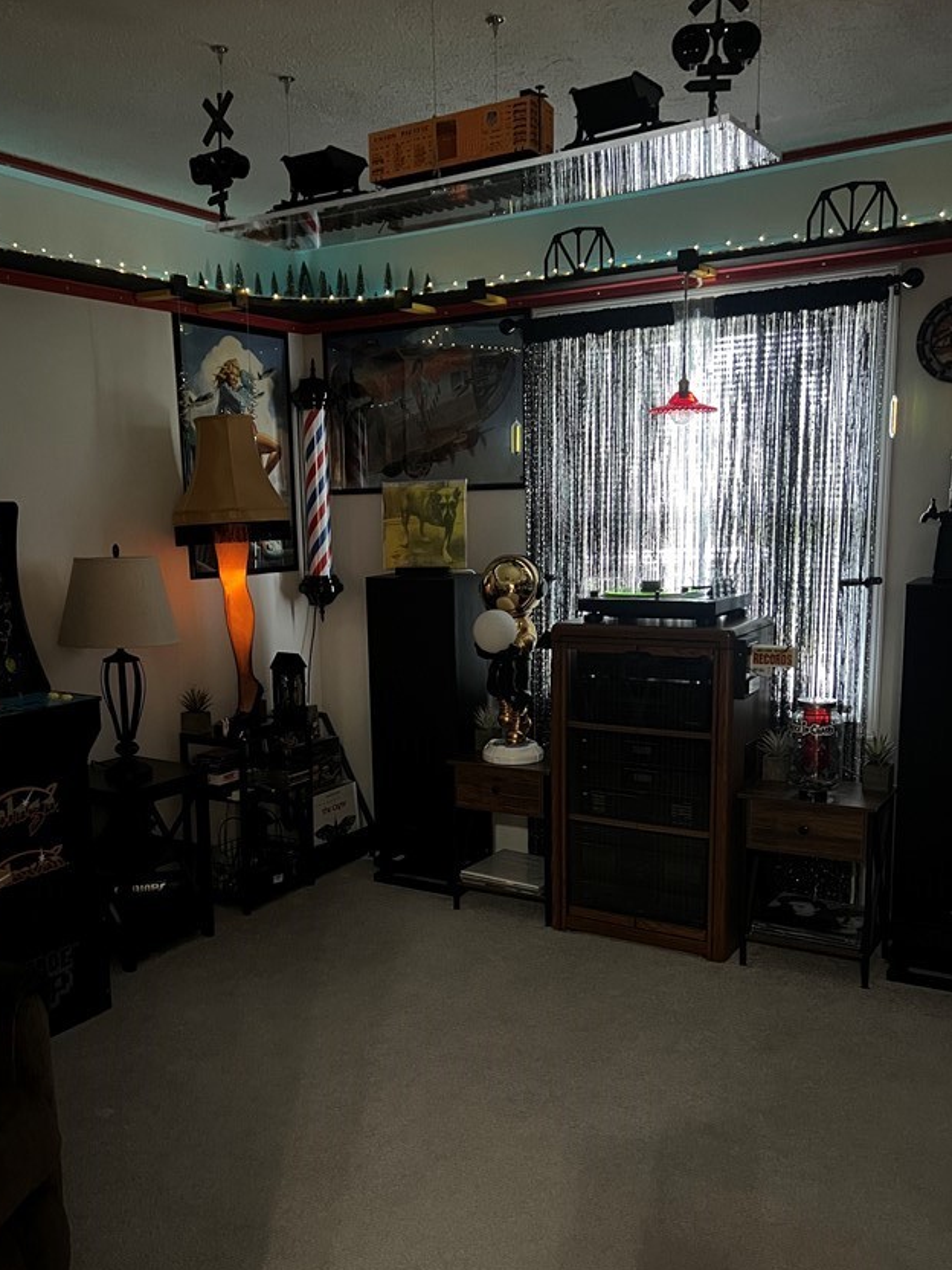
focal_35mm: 32
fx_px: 1173
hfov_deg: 44.1
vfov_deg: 56.6
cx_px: 416
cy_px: 714
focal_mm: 5.7
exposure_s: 1/24
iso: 800
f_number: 1.5
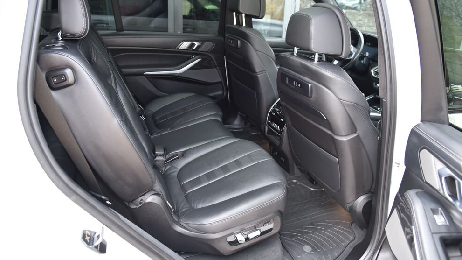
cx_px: 236
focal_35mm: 26
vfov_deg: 44.2
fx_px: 318
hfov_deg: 71.9
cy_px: 106
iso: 500
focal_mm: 24
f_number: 4.5
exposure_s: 1/100
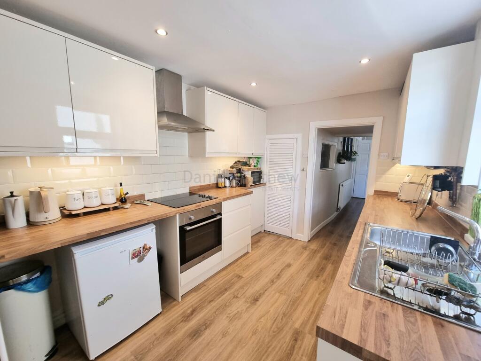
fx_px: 181
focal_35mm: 13
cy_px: 180
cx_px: 240
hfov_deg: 106.2
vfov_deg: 89.9
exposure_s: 1/50
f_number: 2.2
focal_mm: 2.2
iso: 100
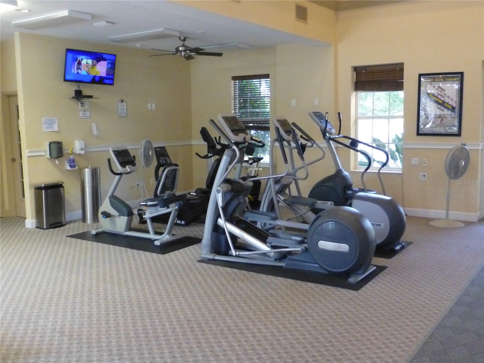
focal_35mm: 35
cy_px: 182
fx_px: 489
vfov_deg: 40.7
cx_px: 242
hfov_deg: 52.6
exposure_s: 1/125
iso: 1600
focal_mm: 6.1
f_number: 3.7
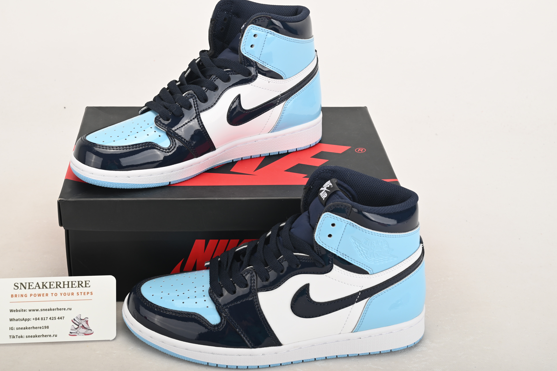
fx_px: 866
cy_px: 171
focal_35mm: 56
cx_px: 240
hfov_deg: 35.6
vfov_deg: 24.2
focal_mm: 47
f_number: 11
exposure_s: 1/200
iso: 100
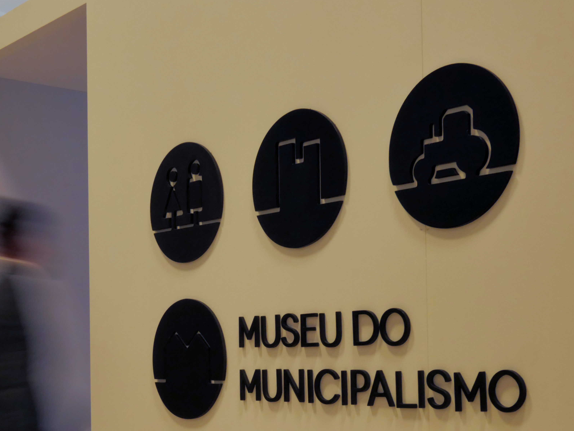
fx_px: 1045
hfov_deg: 30.6
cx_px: 223
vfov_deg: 23.0
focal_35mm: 63
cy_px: 337
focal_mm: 20
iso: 400
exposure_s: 1/8
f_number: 11
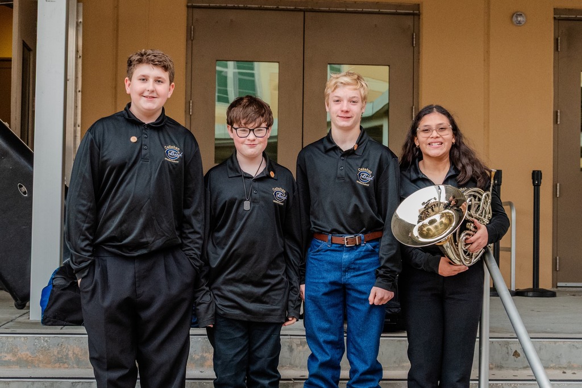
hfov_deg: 30.5
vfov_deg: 20.6
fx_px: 1067
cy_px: 194
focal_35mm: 66
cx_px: 291
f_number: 5.3
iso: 5000
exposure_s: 1/250
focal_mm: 44
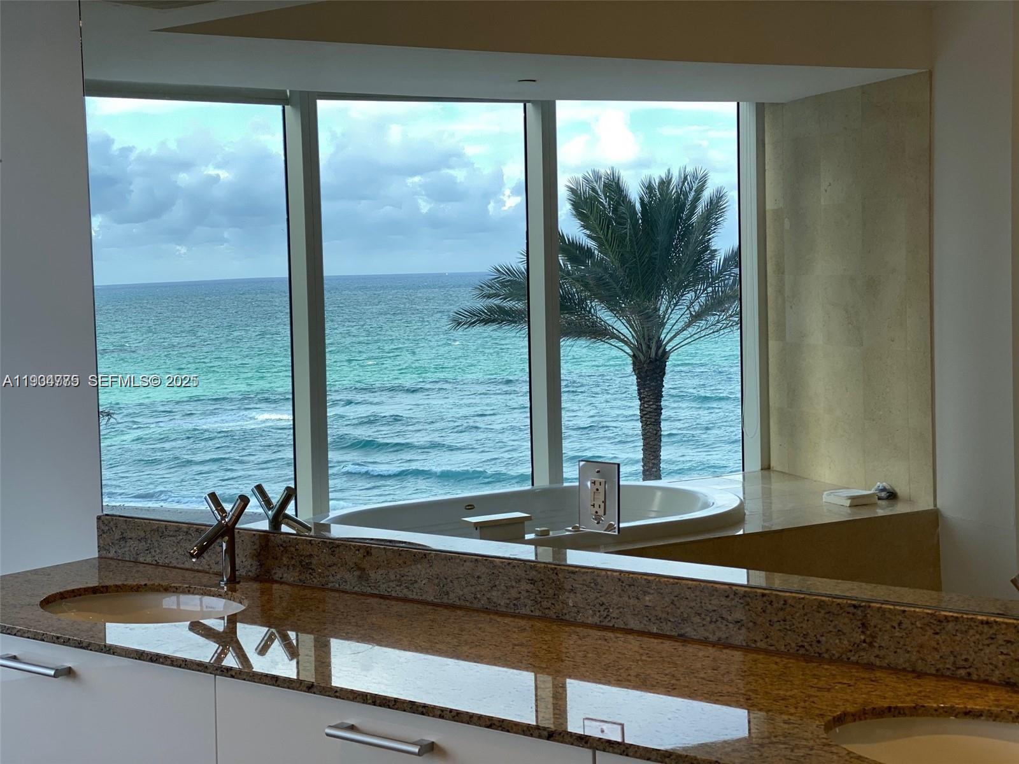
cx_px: 510
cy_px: 382
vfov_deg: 28.0
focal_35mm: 52
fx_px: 1531
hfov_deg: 36.8
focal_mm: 6
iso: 32
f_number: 2
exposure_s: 1/122
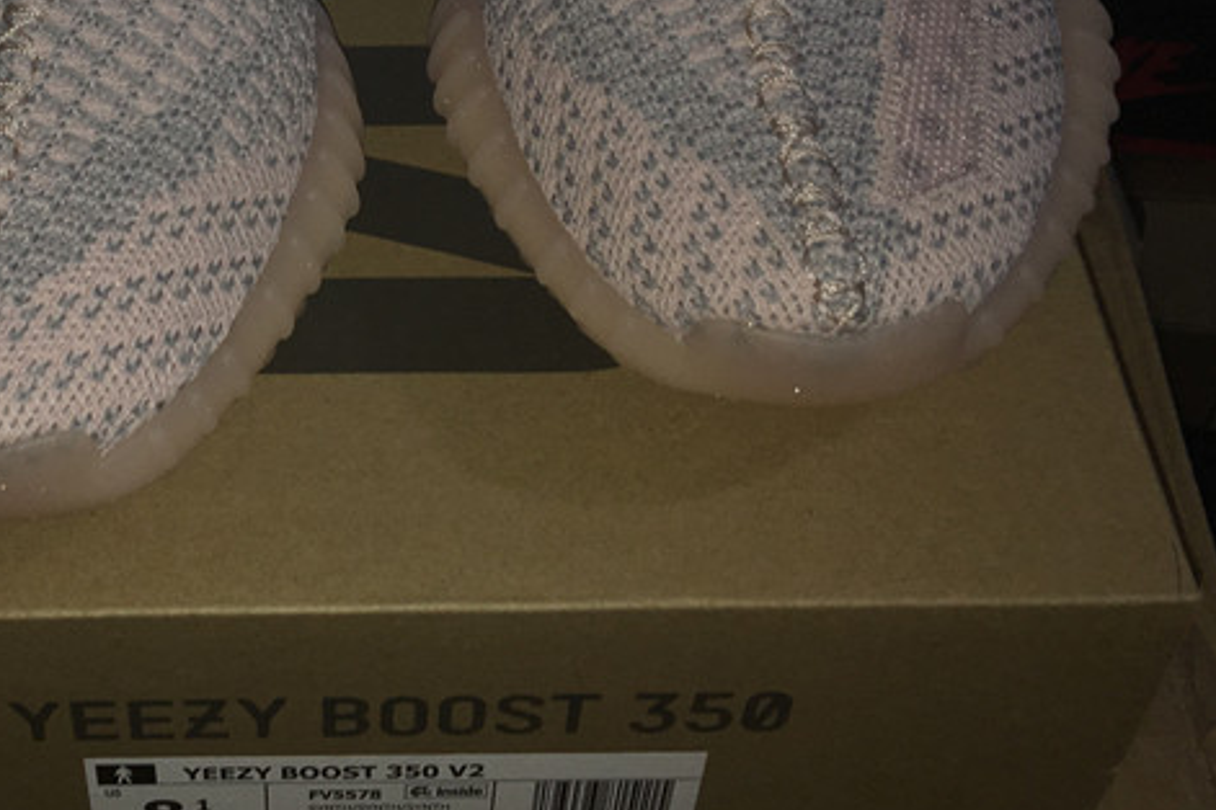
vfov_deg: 20.7
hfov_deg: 30.7
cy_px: 34
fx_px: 2162
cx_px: 245
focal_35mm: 64
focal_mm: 4.15
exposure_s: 1/111
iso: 25
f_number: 2.2
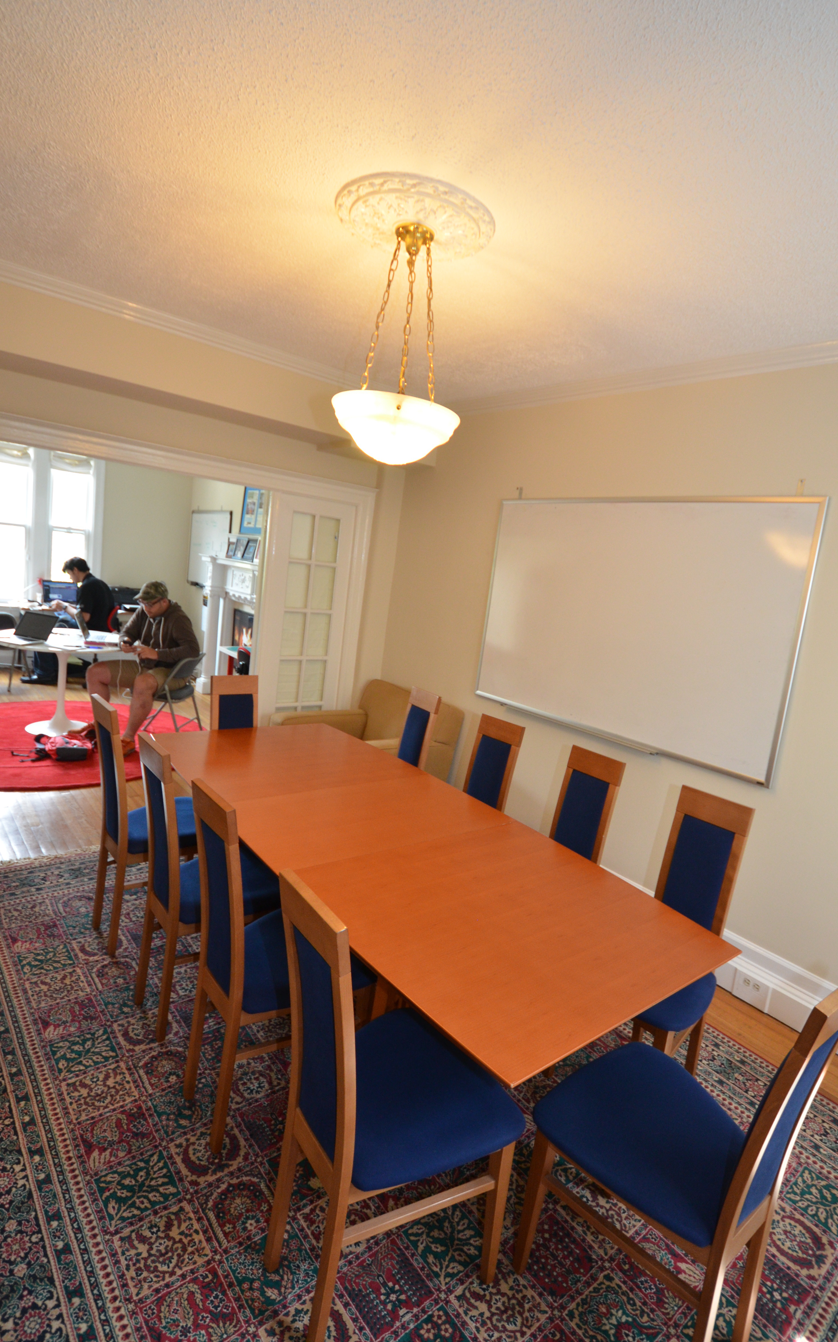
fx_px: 641
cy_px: 658
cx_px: 436
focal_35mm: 18
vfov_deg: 92.6
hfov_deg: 66.3
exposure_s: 1/60
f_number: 4
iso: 720
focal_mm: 11
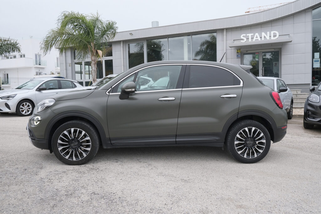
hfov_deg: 63.7
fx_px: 259
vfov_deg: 45.0
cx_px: 160
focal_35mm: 29
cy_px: 107
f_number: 9
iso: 640
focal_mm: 19.2
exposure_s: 1/100
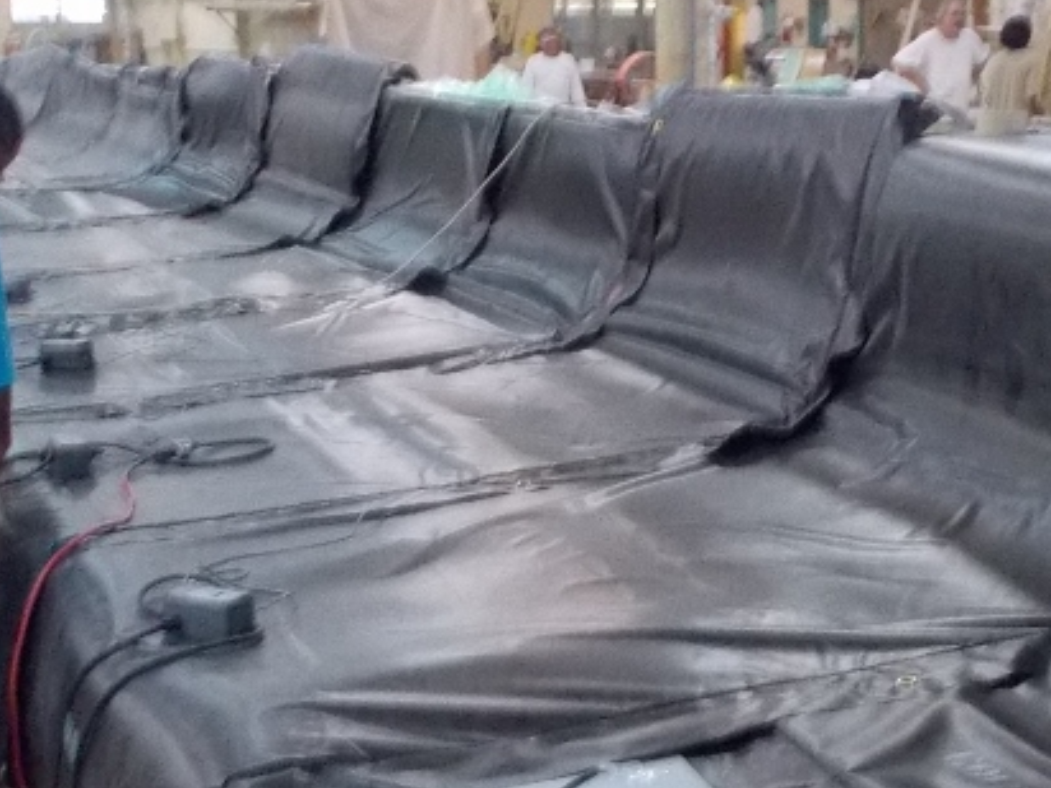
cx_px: 605
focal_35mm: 72
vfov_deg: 20.4
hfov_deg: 27.0
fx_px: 2186
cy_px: 533
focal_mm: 4.1
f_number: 3.3
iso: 400
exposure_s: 1/13
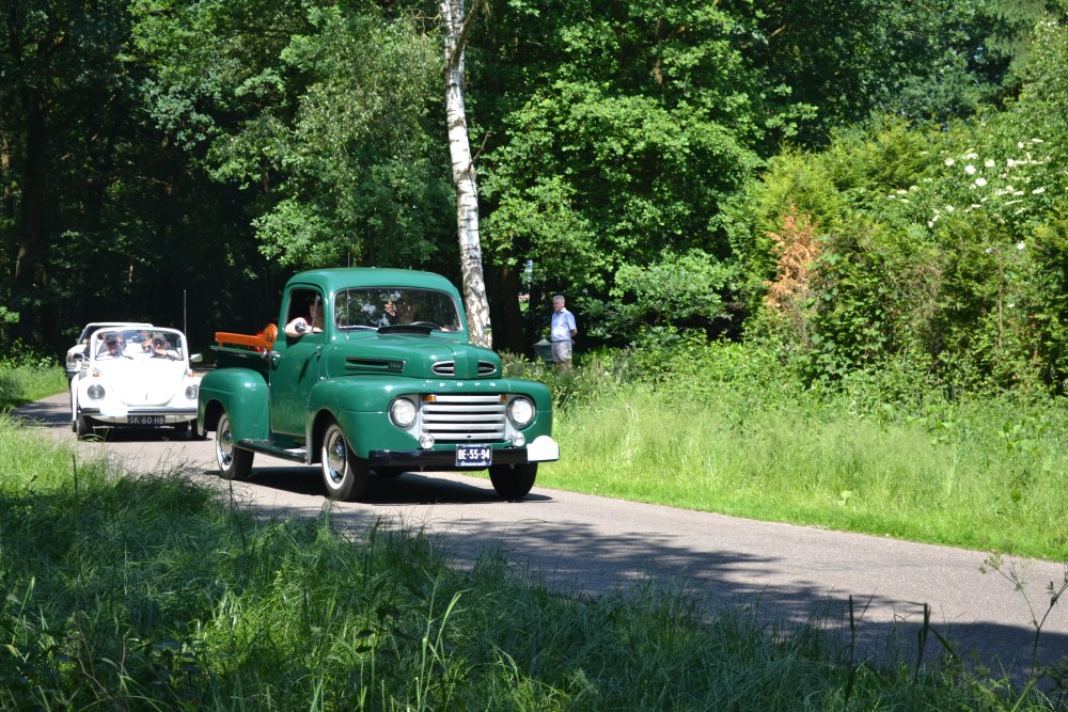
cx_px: 534
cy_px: 356
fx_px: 2225
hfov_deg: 27.0
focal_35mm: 75
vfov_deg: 18.2
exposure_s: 1/125
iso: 100
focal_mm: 50
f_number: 5.6
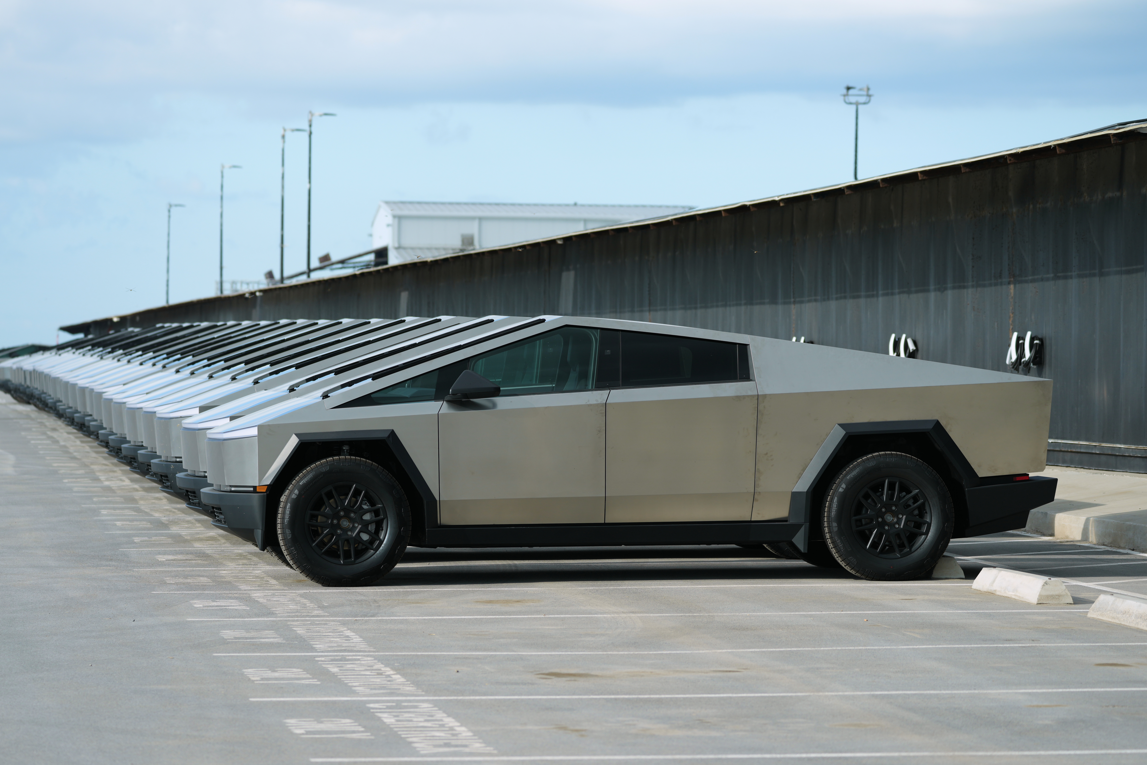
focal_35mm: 148
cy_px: 382
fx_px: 4715
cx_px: 574
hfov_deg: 13.9
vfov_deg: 9.3
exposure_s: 1/640
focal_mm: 148
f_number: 5.6
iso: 200
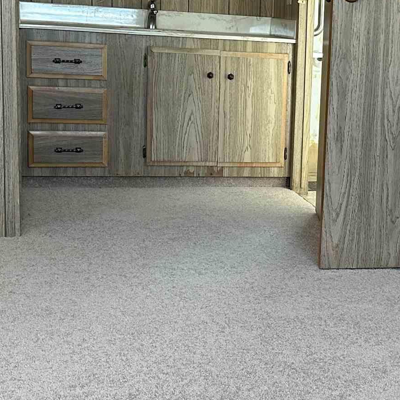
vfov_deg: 23.4
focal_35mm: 74
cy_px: 198
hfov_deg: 22.8
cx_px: 354
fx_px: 967
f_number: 1.78
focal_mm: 6.86
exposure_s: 1/120
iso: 200
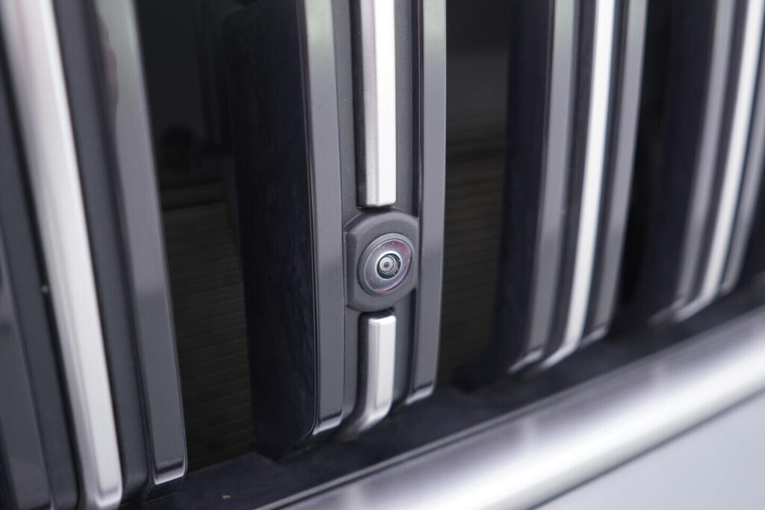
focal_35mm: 36
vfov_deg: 36.9
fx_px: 765
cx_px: 382
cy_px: 255
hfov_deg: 53.1
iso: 160
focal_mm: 24
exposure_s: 1/40
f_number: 2.8
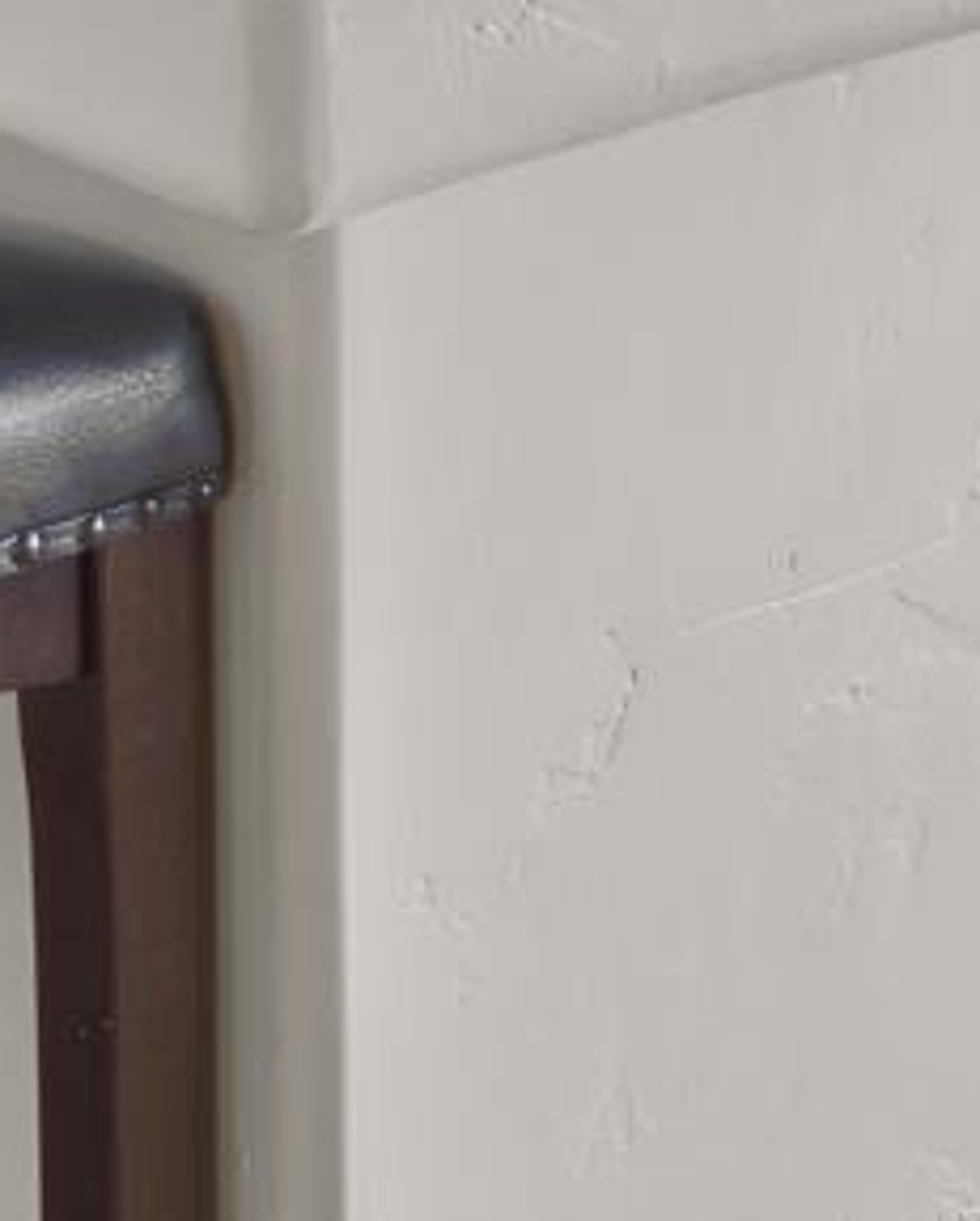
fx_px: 4563
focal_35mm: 126
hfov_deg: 11.8
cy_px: -1189
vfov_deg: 13.2
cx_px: -382
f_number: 11
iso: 200
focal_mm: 15.5
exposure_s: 2
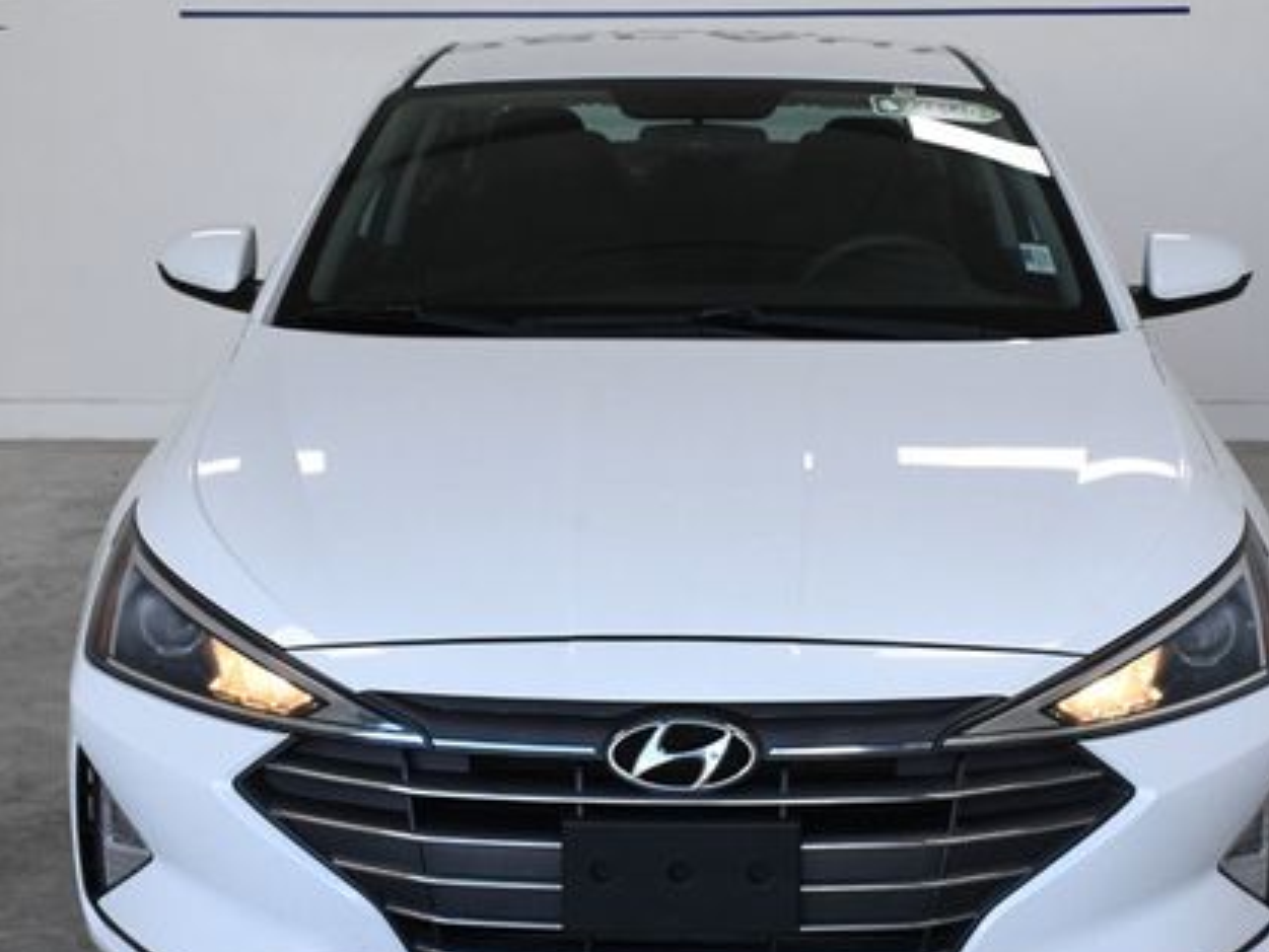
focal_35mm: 59
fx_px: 2164
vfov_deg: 24.8
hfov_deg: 32.7
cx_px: 703
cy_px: 572
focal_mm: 27
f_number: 11
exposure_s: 1/500
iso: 2500
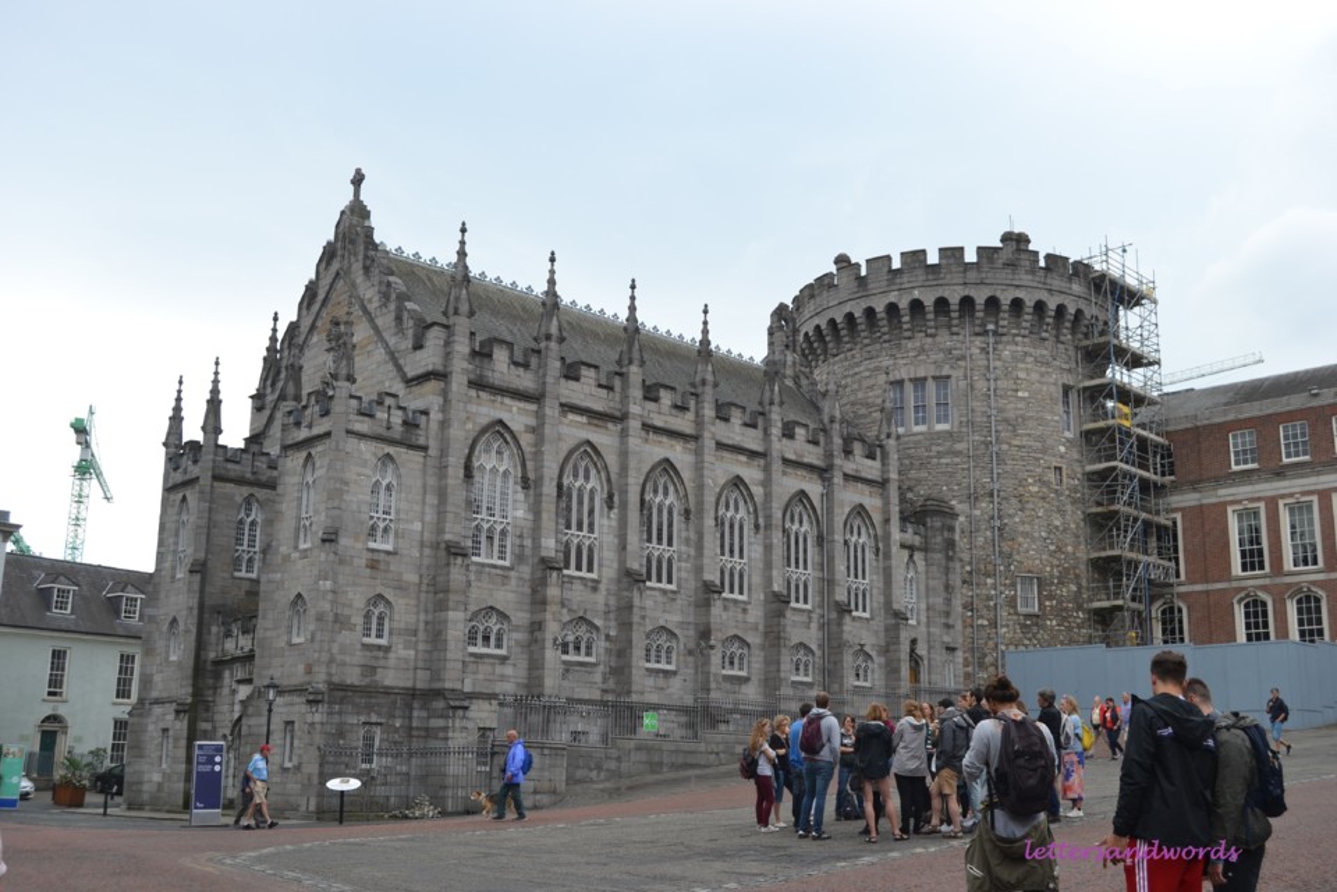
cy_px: 446
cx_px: 668
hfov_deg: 55.1
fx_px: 1281
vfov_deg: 38.4
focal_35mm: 34
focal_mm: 23
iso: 100
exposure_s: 1/160
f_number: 6.3
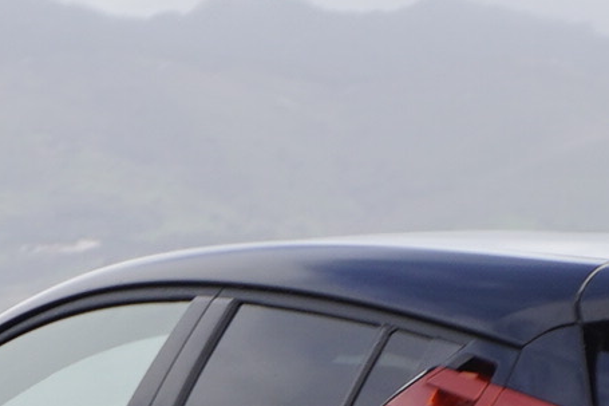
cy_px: 716
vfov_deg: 3.0
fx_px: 7626
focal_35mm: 451
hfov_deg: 4.6
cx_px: 617
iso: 100
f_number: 7.1
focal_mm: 50
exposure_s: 1/80
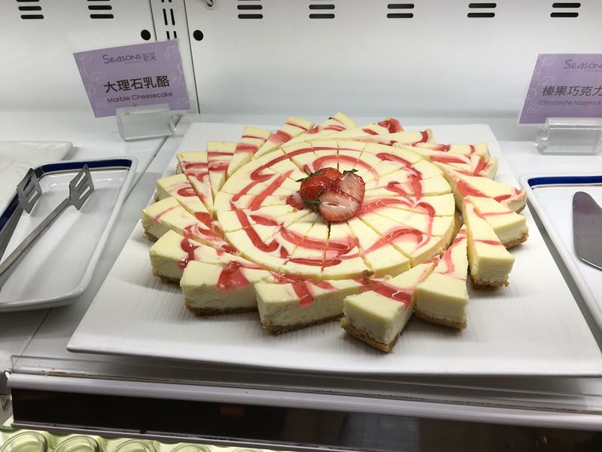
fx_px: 504
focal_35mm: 29
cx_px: 301
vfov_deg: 48.2
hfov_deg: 61.7
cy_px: 226
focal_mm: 4.15
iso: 25
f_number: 2.2
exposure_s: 1/145
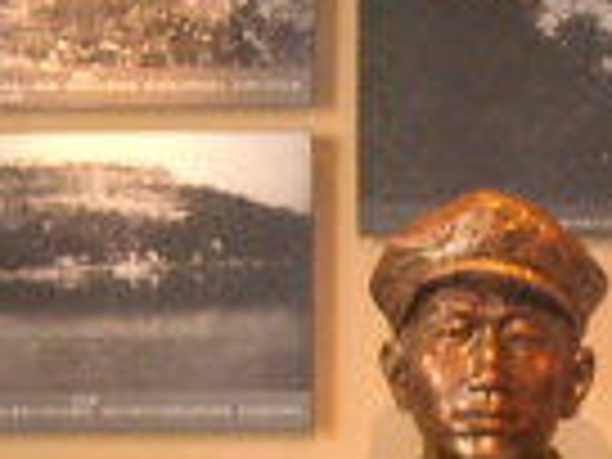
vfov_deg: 8.9
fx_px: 2917
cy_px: 549
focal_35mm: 165
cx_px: 500
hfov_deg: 11.9
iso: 400
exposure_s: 1/30
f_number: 2.8
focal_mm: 5.7
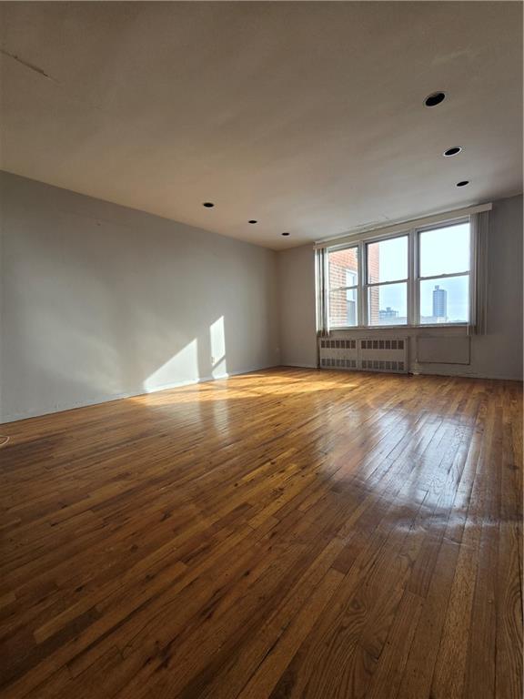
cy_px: 350
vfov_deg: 106.2
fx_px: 262
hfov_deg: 89.9
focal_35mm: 13
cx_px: 262
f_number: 2.2
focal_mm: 2.2
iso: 50
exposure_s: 1/212
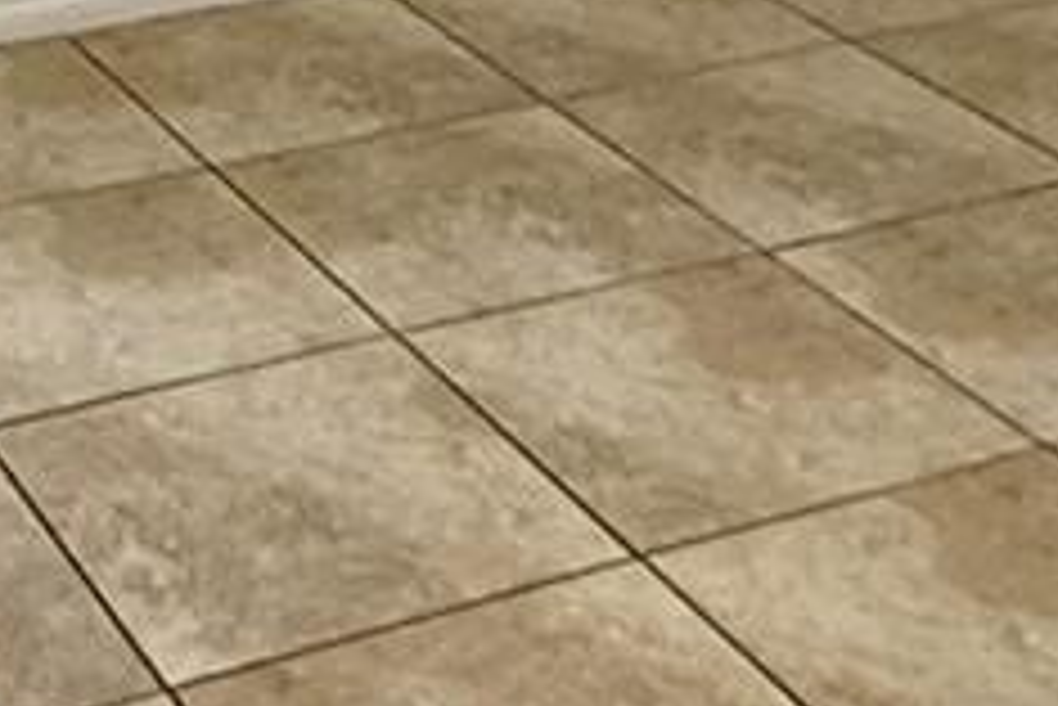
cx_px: 230
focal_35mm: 99
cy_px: -571
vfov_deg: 12.6
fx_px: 2911
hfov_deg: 20.4
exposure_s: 1/60
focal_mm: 2.22
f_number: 2.2
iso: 320
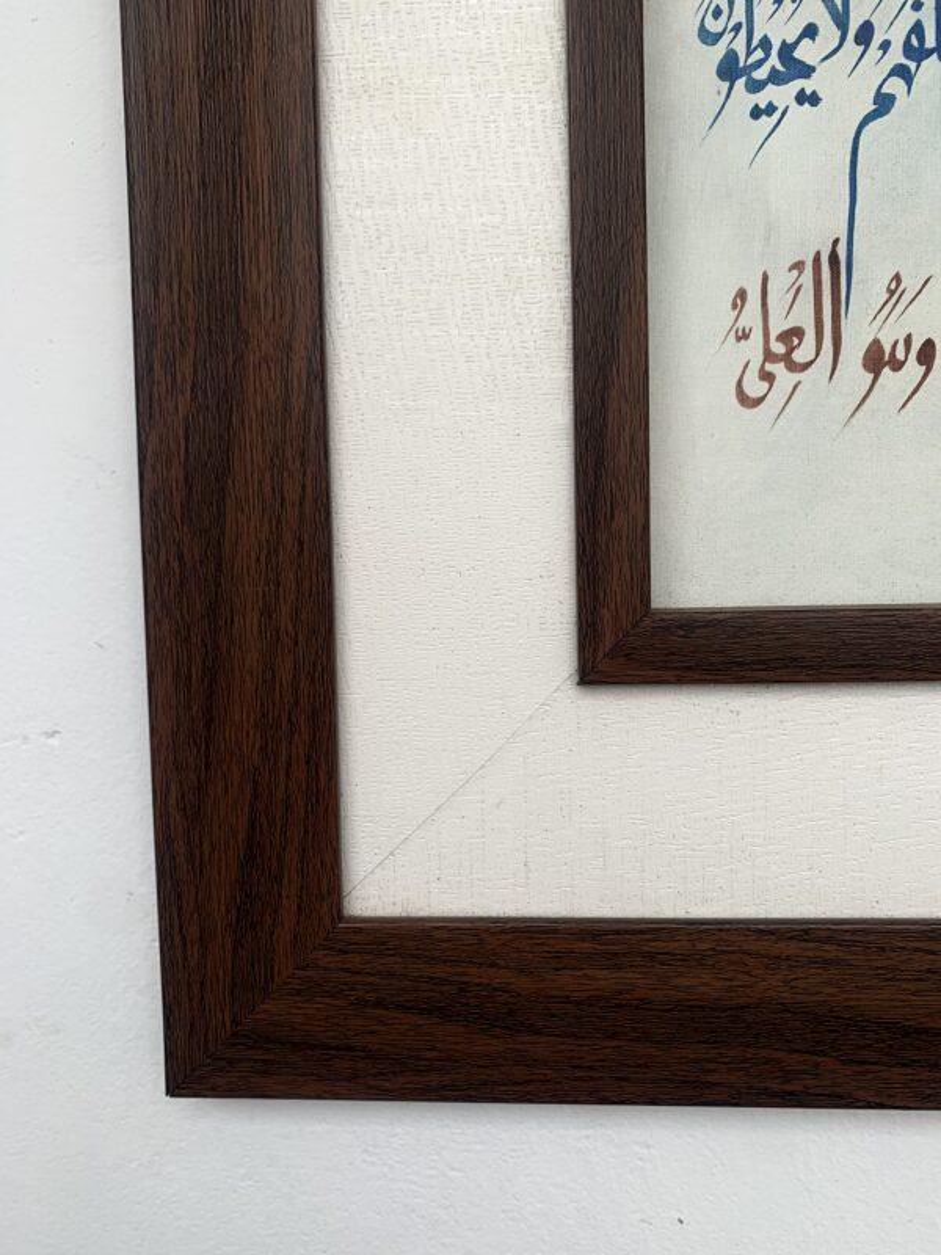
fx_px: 942
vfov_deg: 67.3
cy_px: 628
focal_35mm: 26
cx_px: 470
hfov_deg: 53.1
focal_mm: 4.25
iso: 25
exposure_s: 1/384
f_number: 1.8
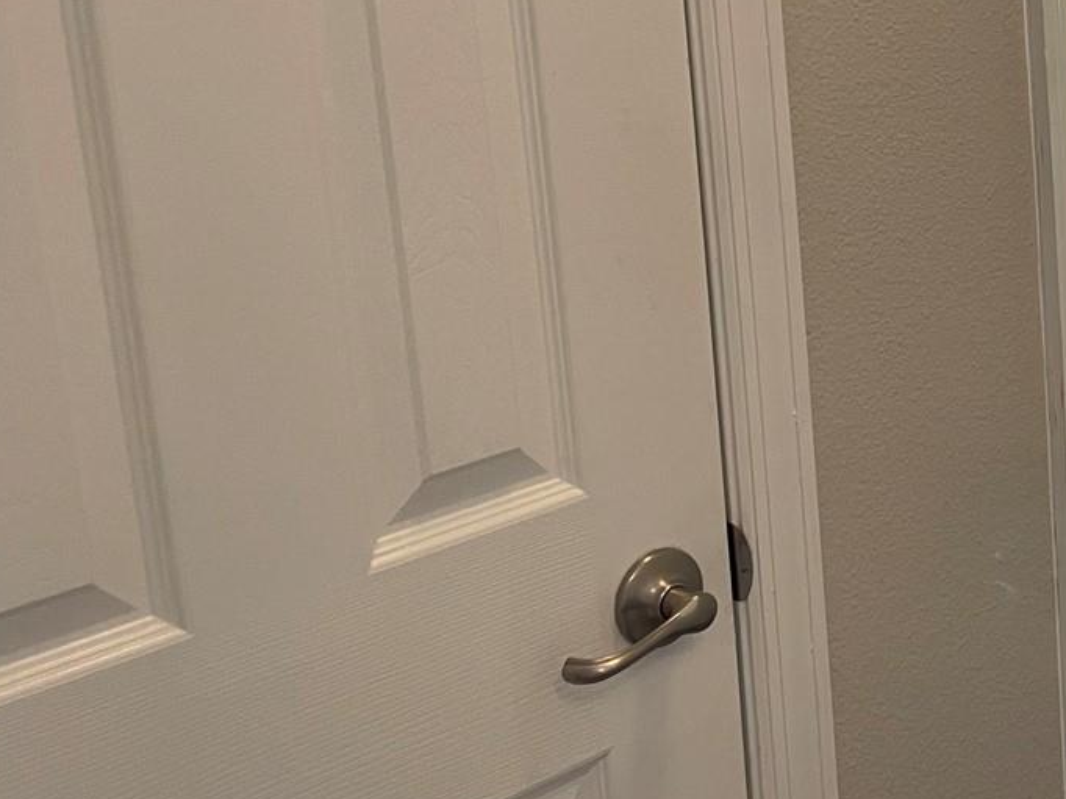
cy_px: 220
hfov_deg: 28.2
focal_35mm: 61
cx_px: 1233
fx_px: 1878
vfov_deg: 23.8
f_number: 1.6
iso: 80
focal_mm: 4.2
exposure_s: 1/60
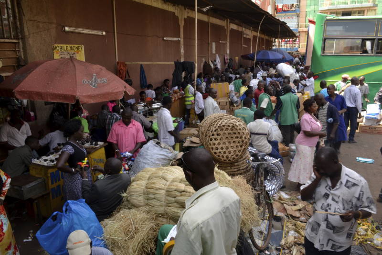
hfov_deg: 67.4
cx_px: 191
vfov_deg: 47.9
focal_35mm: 27
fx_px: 286
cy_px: 128
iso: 450
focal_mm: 18
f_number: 20
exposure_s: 1/30
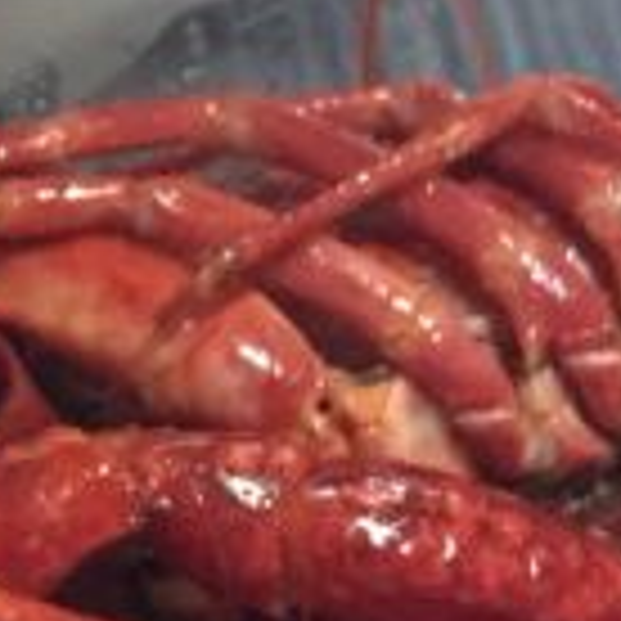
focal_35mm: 130
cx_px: -432
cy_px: 992
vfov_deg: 12.6
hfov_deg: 12.5
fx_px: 2639
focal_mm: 4.15
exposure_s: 1/15
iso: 640
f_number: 2.2
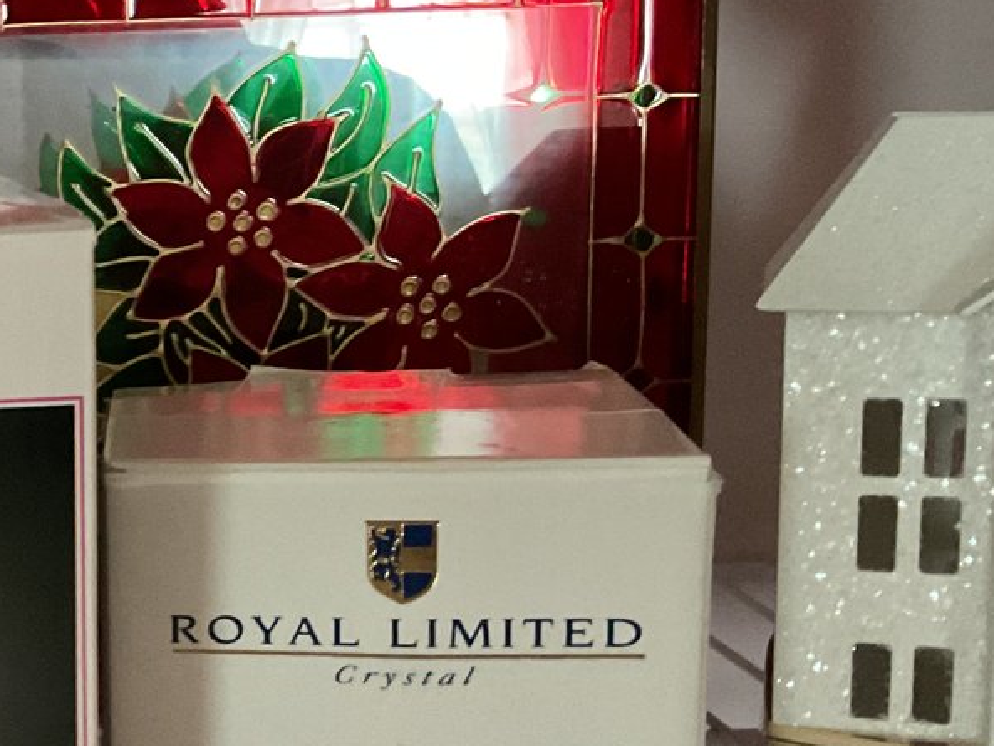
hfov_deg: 23.8
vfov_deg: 19.9
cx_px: -224
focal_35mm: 74
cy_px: 477
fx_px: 2125
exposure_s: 1/30
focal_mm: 3
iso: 500
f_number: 1.8
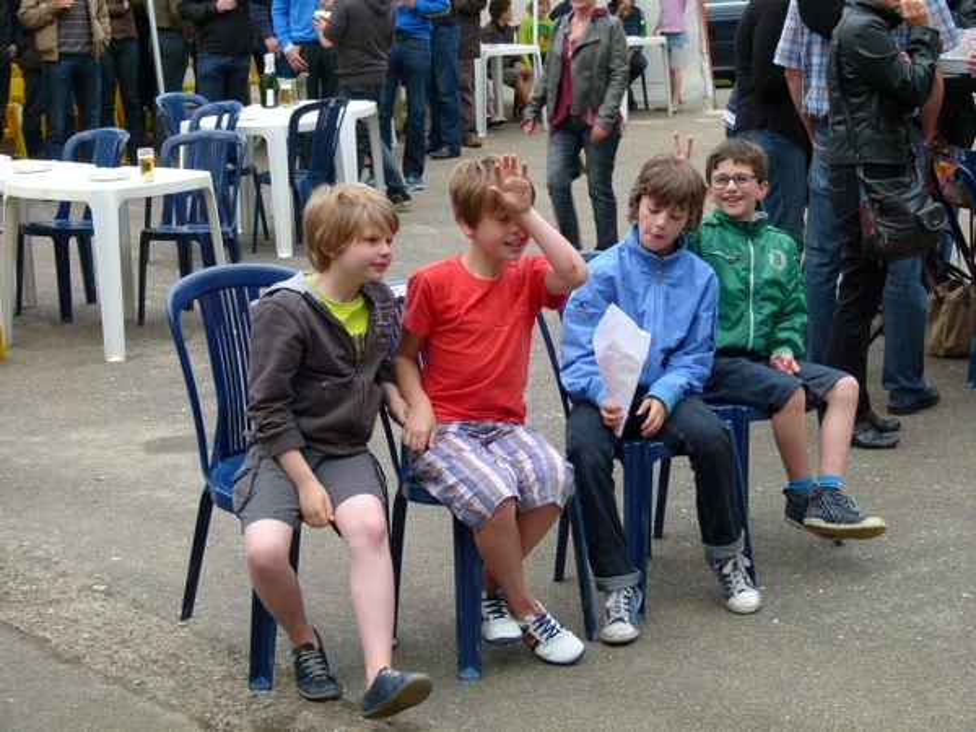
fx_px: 1974
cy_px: 366
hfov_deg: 27.8
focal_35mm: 70
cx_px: 488
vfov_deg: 21.0
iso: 100
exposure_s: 1/80
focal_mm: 12.6
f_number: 3.3
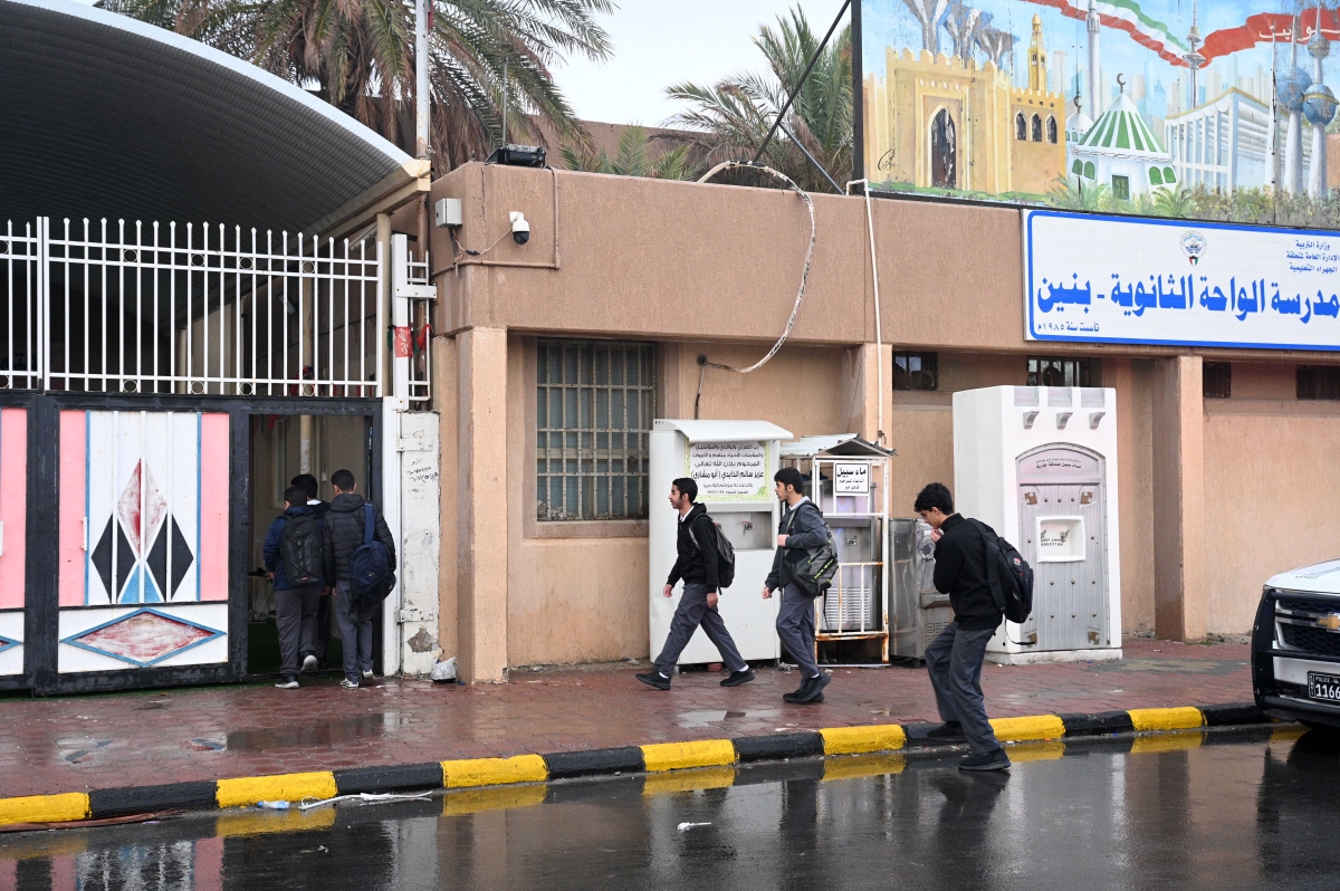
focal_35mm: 43
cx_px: 670
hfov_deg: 45.5
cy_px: 446
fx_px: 1599
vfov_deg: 31.1
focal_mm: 43
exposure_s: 1/200
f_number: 4.5
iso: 3200
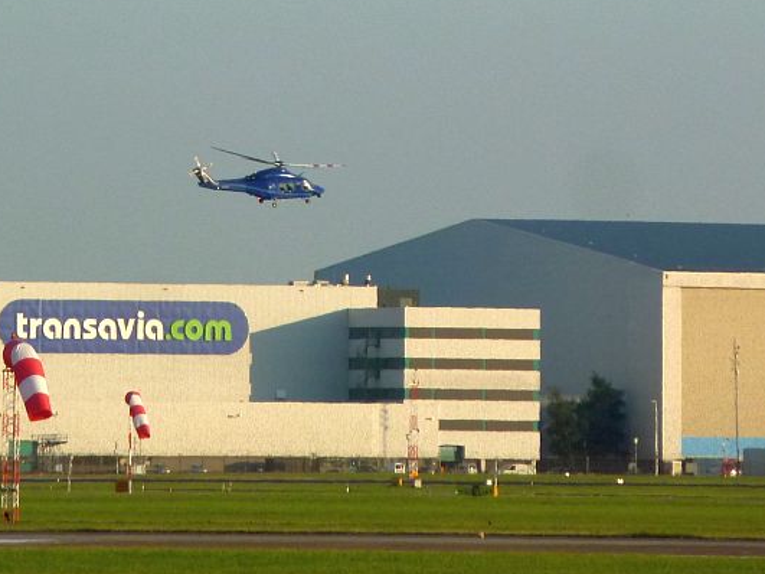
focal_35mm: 578
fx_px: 12771
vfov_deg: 2.6
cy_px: 69
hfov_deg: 3.4
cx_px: 256
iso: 160
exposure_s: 1/640
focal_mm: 49.2
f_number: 4.9
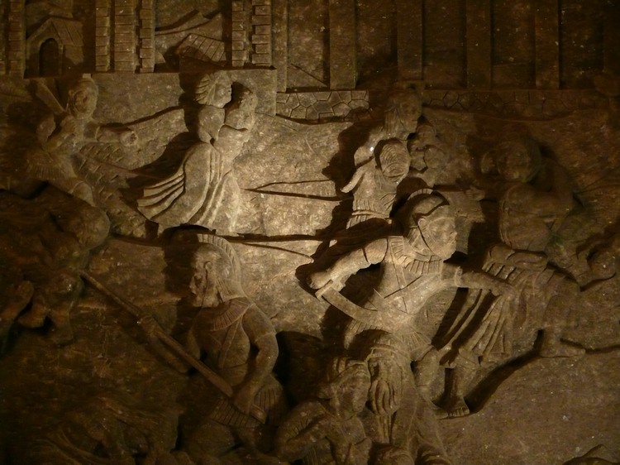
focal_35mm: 135
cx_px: 310
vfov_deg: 11.0
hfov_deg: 14.6
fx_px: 2417
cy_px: 232
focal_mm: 28.5
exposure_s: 1/8
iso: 400
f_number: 3.6
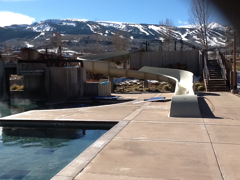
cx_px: 120
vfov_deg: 32.9
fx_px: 305
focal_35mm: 44
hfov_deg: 42.9
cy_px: 90
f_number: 2.4
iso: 40
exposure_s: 1/1408
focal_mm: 2.03
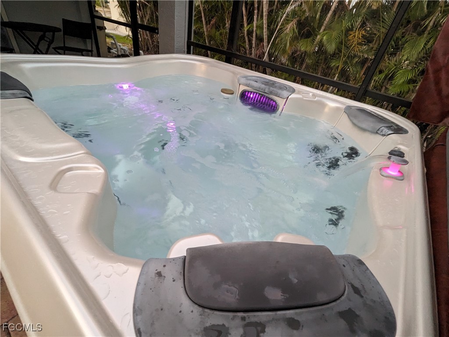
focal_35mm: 16
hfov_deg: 94.5
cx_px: 224
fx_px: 208
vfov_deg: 78.1
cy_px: 168
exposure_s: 1/27.4
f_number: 2.2
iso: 390
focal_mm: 2.22
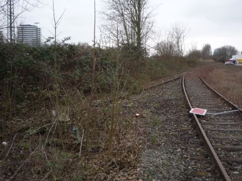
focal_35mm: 37
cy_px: 83
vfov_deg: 38.6
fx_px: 259
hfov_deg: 50.0
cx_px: 136
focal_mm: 5.2
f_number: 4
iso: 100
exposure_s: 1/100
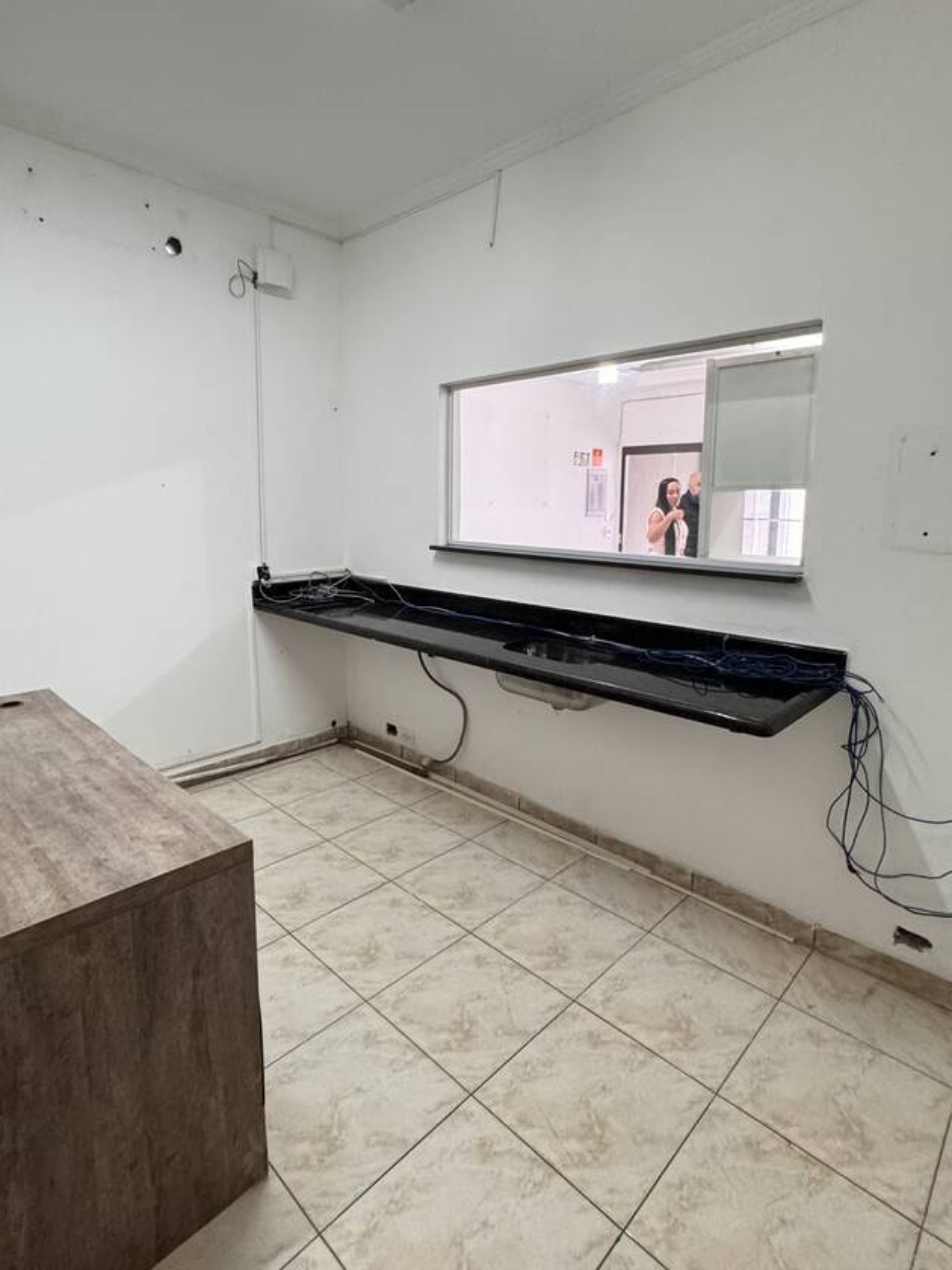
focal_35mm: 18
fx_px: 660
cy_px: 587
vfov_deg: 87.6
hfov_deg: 71.6
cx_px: 479
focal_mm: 2.22
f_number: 2.2
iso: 500
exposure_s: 1/60
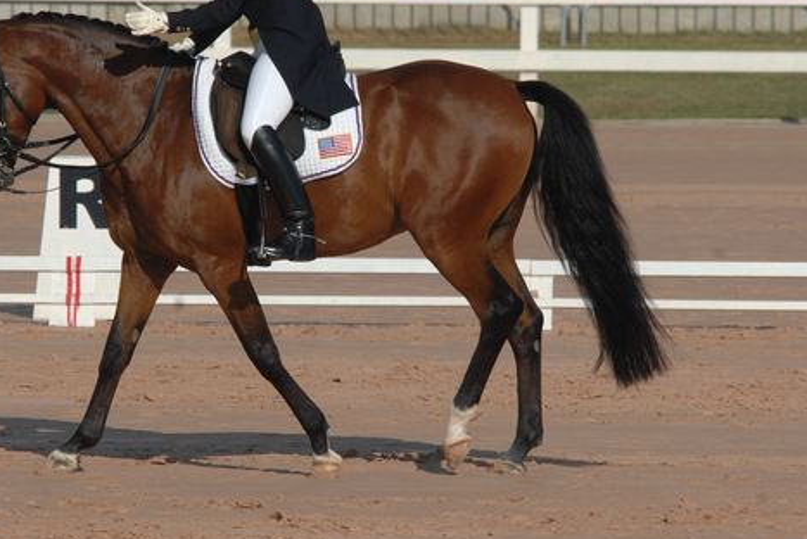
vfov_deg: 2.2
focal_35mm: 636
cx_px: 397
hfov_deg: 3.2
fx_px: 14265
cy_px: 210
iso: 200
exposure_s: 1/640
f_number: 9.5
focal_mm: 310
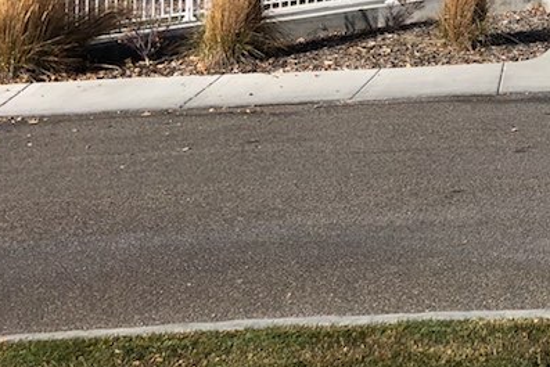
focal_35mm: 76
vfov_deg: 17.0
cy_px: -104
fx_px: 1161
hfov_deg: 24.0
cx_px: 677
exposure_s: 1/3205
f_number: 1.8
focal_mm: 3.99
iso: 25
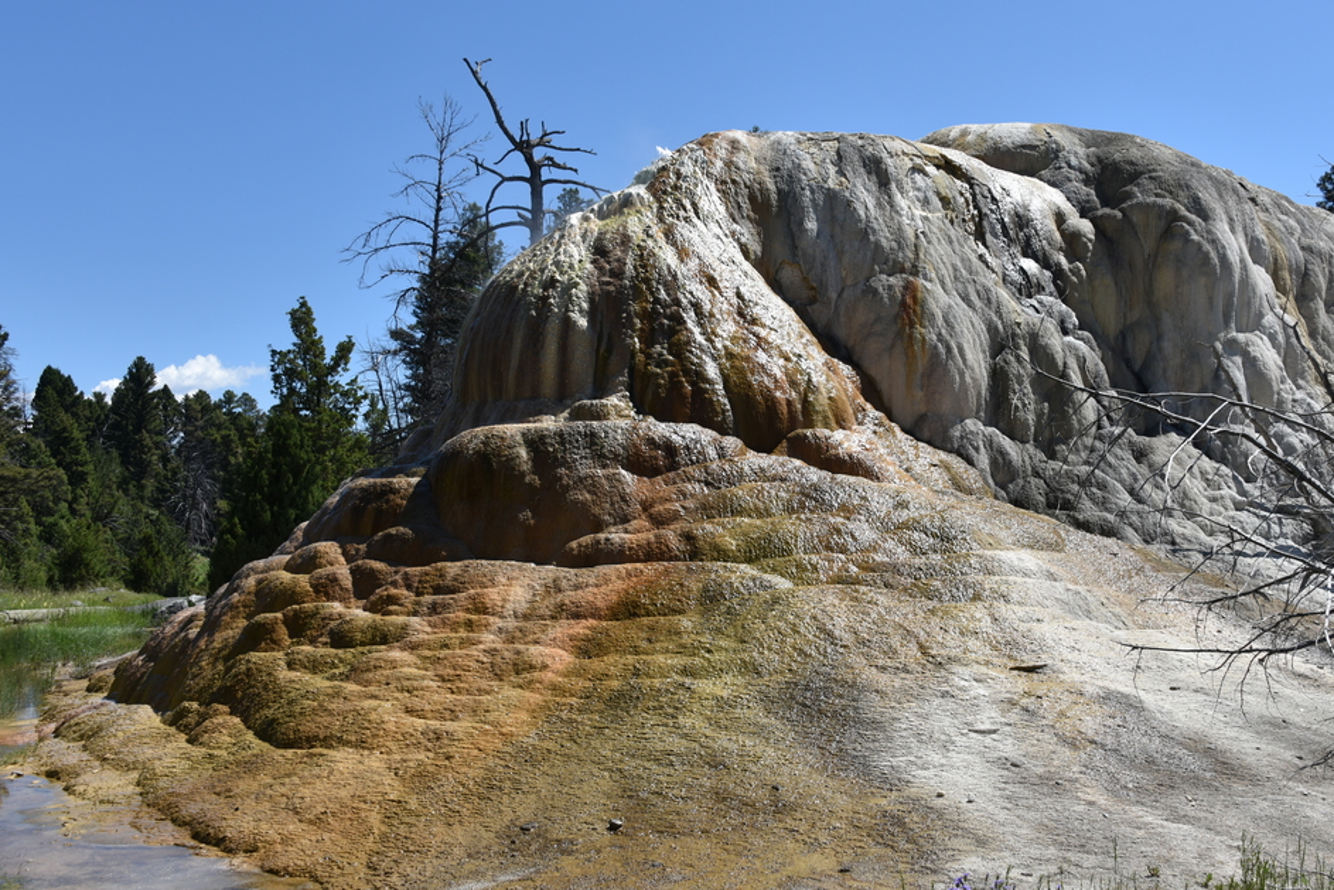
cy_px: 458
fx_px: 1408
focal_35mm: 38
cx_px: 789
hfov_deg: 50.4
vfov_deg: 35.1
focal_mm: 28
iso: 100
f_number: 9
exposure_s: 1/320
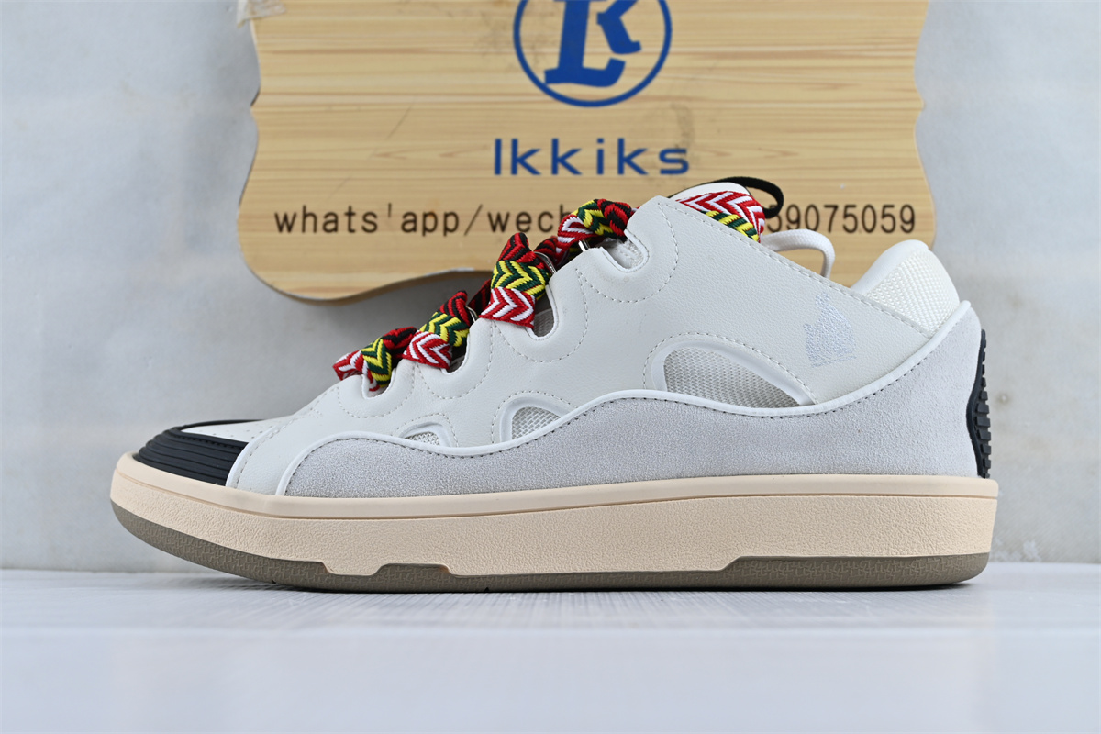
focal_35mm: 49
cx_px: 550
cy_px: 367
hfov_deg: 40.5
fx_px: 1491
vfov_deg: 27.7
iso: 100
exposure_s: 1/50
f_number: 5
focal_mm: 32.5
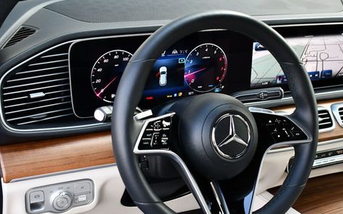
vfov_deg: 21.2
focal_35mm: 61
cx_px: 209
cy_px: 132
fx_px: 570
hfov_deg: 33.4
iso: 640
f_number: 3.8
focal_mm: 22
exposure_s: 1/250
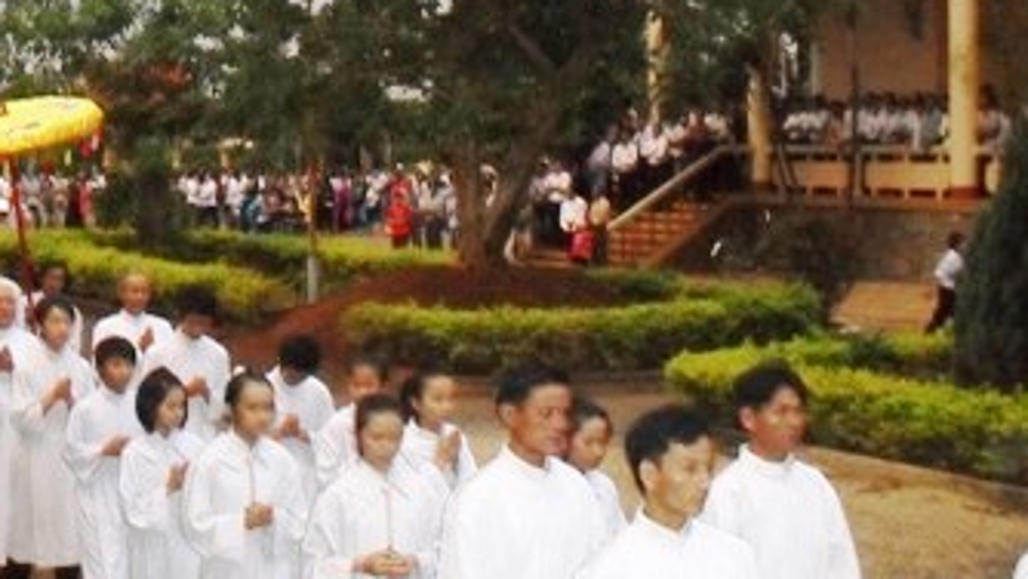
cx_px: 215
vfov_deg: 16.3
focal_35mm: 73
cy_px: 62
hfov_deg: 28.4
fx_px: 1990
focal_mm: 6.3
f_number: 3.2
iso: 400
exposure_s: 1/45
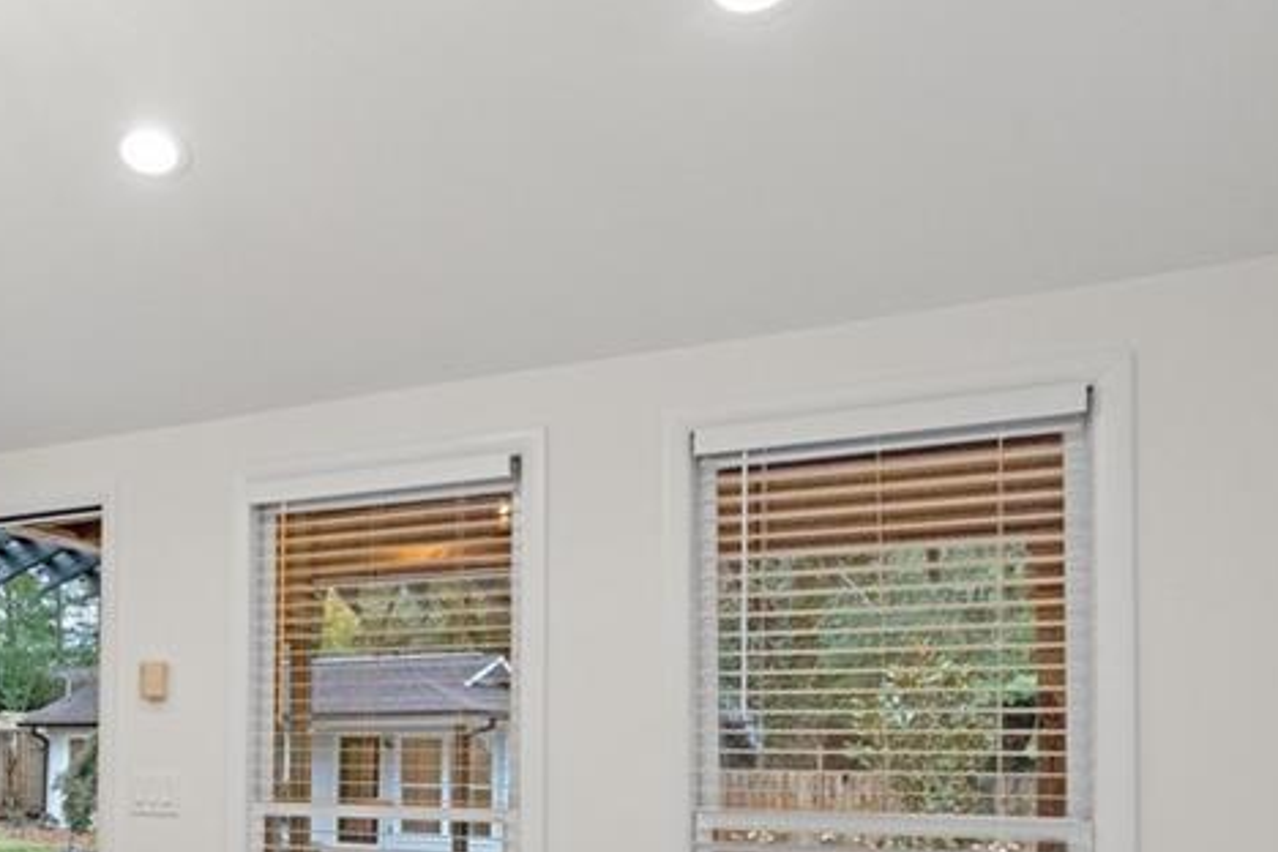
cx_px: 93
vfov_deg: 35.3
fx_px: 1242
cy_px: 789
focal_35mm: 35
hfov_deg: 47.9
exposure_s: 1/20
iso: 1600
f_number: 8
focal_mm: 16
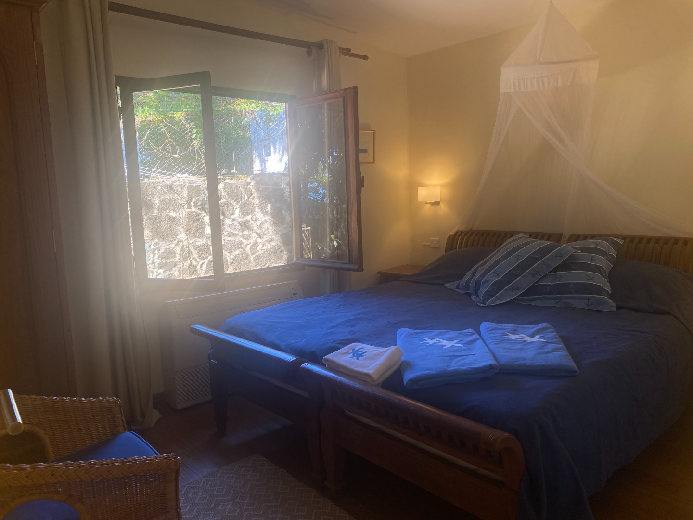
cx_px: 346
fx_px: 521
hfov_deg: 67.3
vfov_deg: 53.1
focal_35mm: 26
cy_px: 260
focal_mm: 4.25
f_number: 1.8
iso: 32
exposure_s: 1/122
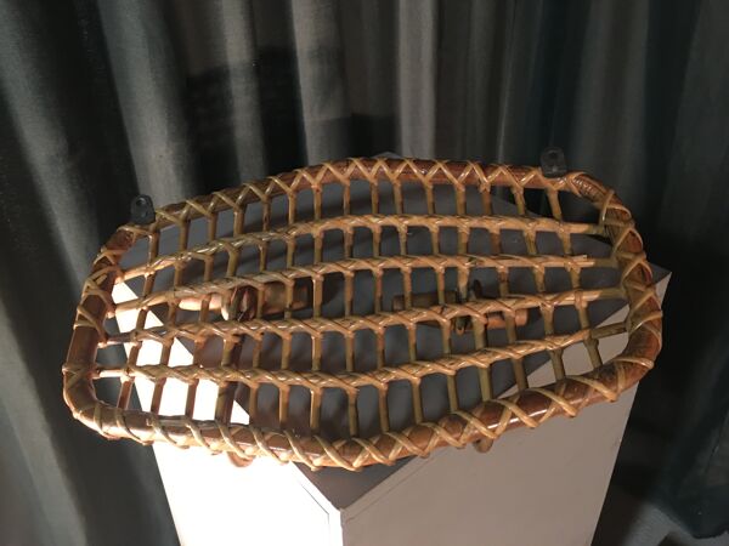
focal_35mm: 29
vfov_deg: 48.2
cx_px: 364
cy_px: 273
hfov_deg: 61.7
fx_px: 611
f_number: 2.2
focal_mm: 4.15
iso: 100
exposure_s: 1/8
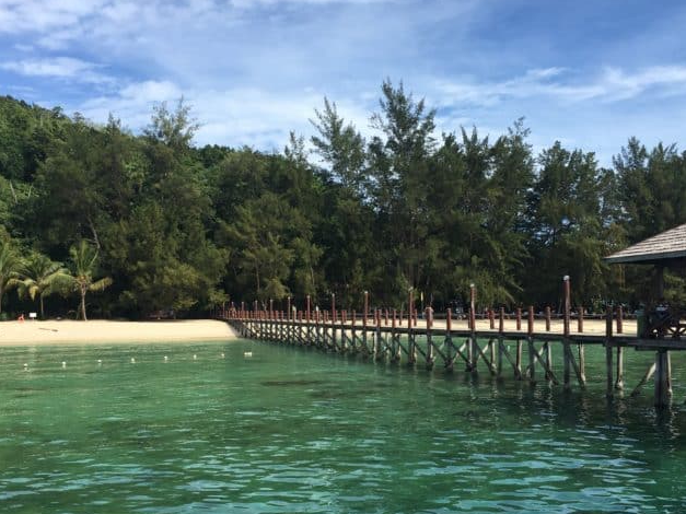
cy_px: 271
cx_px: 348
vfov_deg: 38.6
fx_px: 733
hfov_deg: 50.1
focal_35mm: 37
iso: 25
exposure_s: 1/1374
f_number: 2.2
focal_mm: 4.15
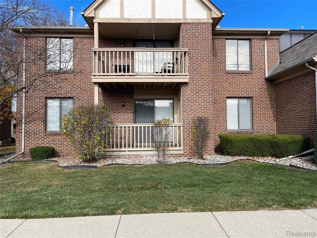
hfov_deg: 67.3
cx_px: 158
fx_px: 238
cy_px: 119
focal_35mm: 26
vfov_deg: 53.1
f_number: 1.6
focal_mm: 5.1
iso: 32
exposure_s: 1/2336
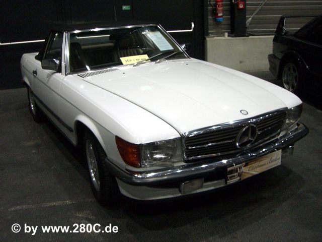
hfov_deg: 49.0
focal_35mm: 38
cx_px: 161
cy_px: 121
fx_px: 353
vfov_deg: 37.7
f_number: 2.7
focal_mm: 6.2
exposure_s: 1/80
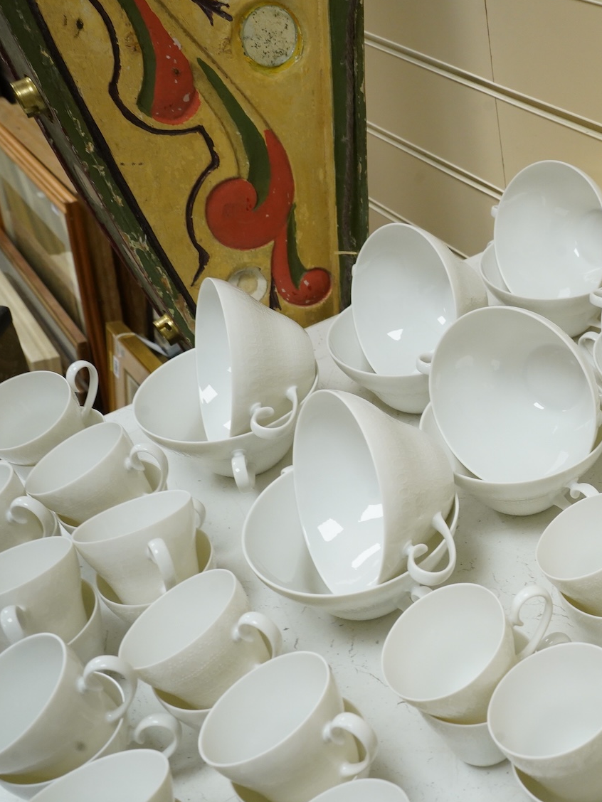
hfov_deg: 32.5
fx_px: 951
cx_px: 593
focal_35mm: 41
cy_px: 397
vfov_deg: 45.8
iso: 2500
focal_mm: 28
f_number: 10
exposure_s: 1/80
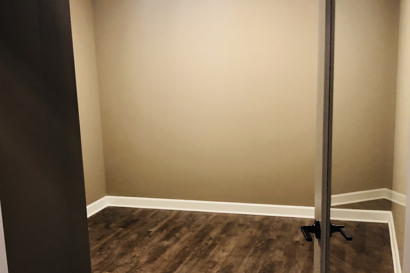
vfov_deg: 30.4
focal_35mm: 44
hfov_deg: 44.5
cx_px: 212
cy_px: 171
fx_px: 501
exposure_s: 1/15
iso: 64
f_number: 1.8
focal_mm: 3.99
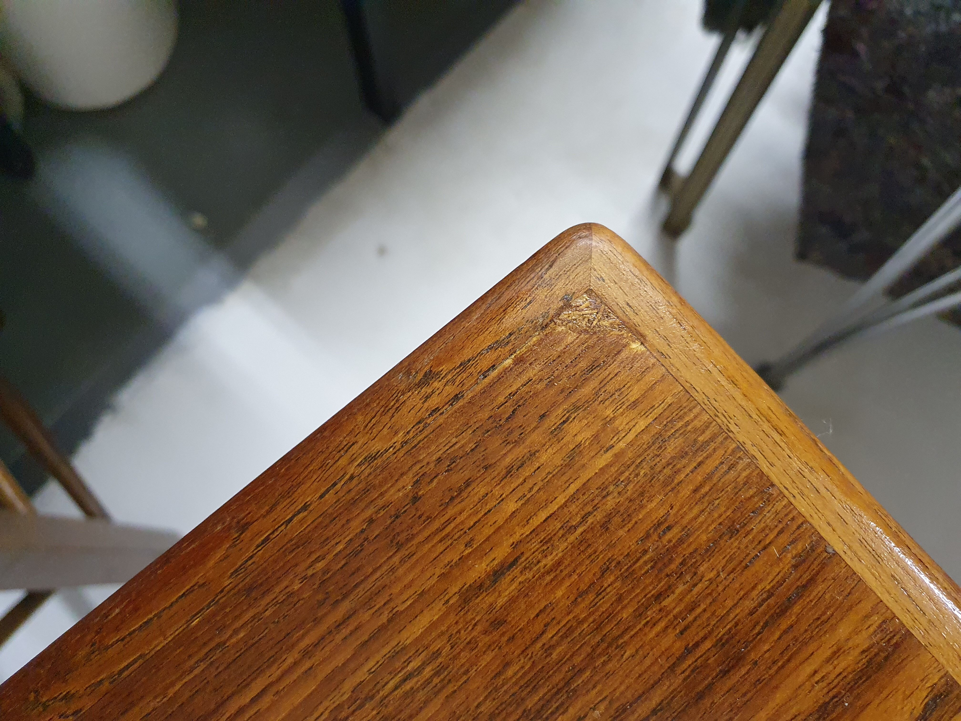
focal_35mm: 26
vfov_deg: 53.1
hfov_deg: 67.3
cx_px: 480
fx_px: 722
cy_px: 360
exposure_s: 1/50
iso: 500
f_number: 1.5
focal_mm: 4.32
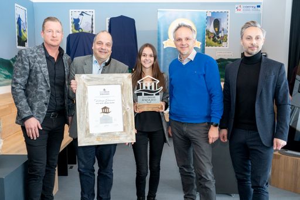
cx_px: 150
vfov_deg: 37.8
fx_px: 292
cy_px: 100
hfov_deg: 54.4
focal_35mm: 35
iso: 2500
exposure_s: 1/125
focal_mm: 35
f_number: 8
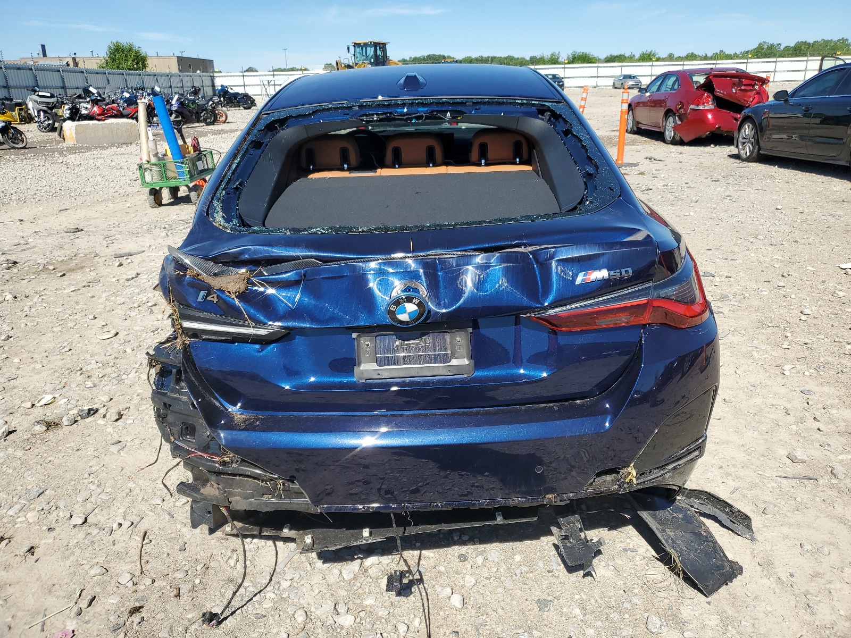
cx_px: 426
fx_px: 639
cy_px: 319
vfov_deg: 53.1
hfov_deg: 67.3
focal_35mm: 26
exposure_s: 1/3333
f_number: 1.5
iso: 50
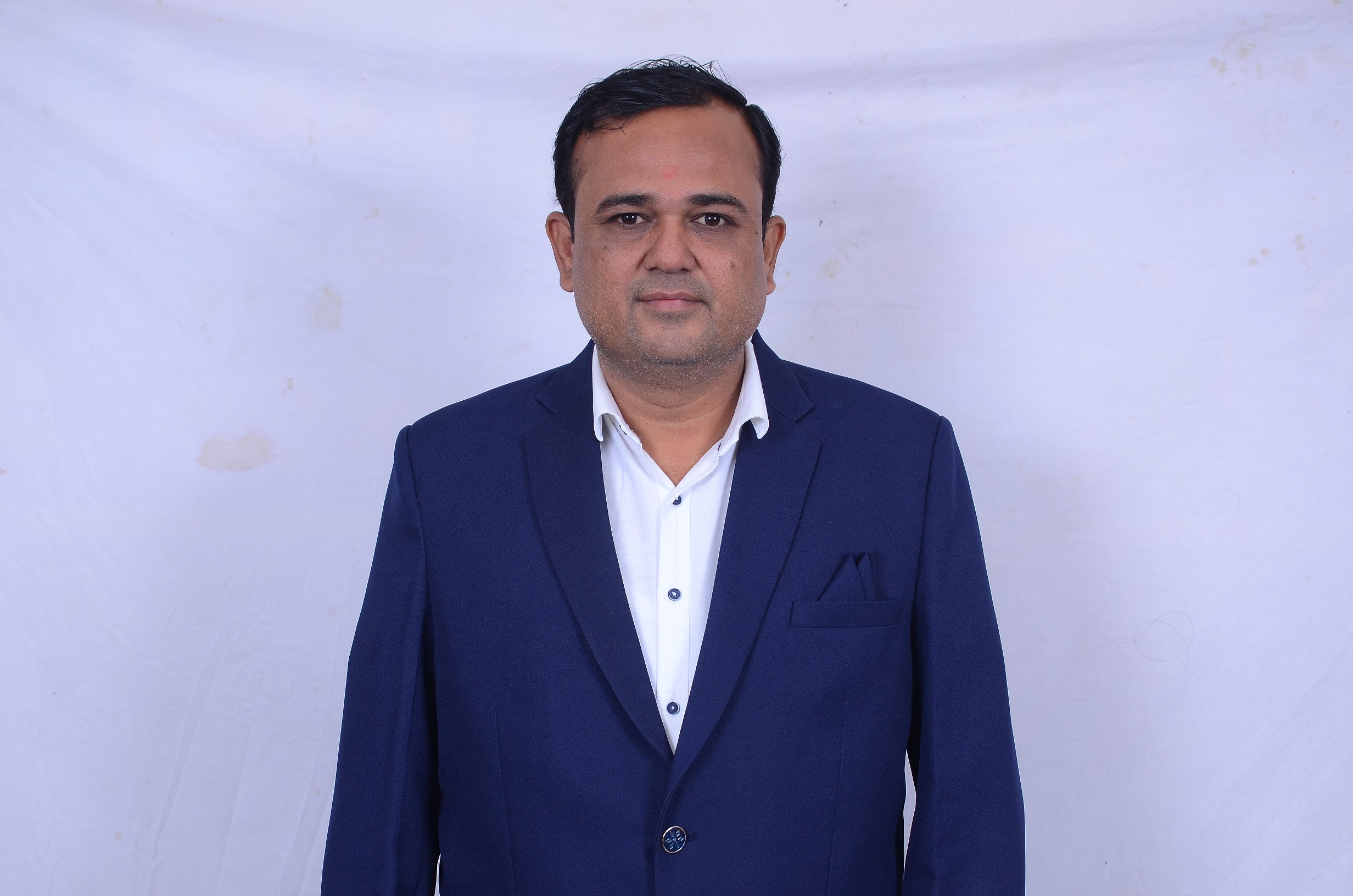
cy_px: 448
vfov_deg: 23.7
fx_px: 2138
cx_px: 676
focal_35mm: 57
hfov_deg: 35.1
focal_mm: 38
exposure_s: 1/160
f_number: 8
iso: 250
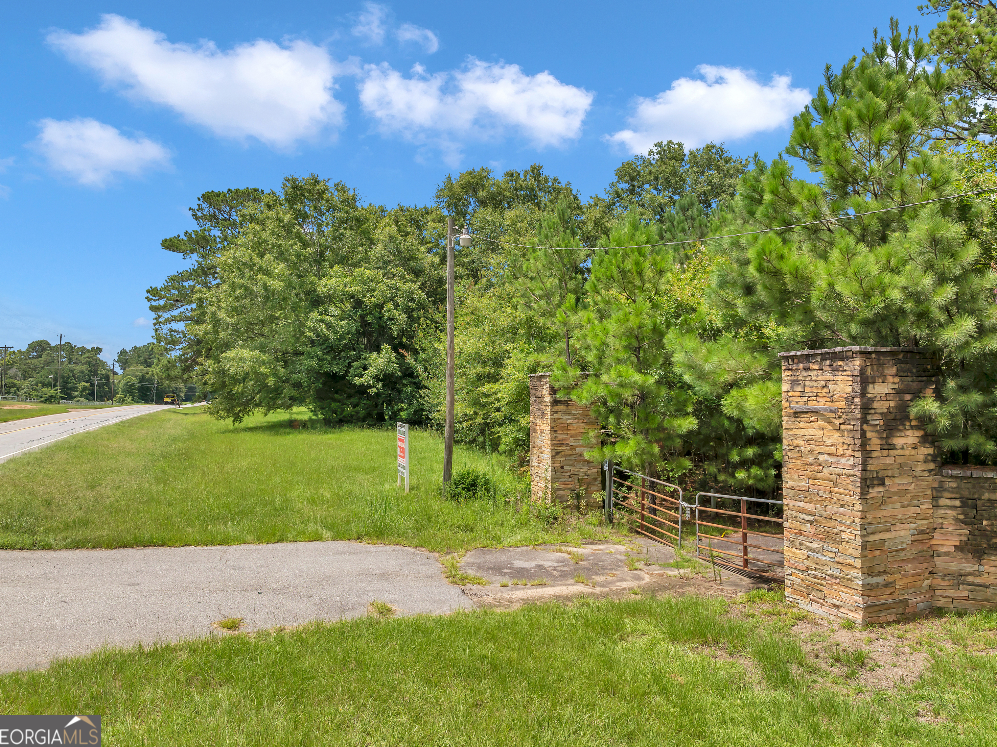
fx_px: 720
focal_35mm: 25
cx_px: 504
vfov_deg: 54.9
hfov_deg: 69.4
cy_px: 365
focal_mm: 12.29
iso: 100
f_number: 5
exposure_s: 1/120
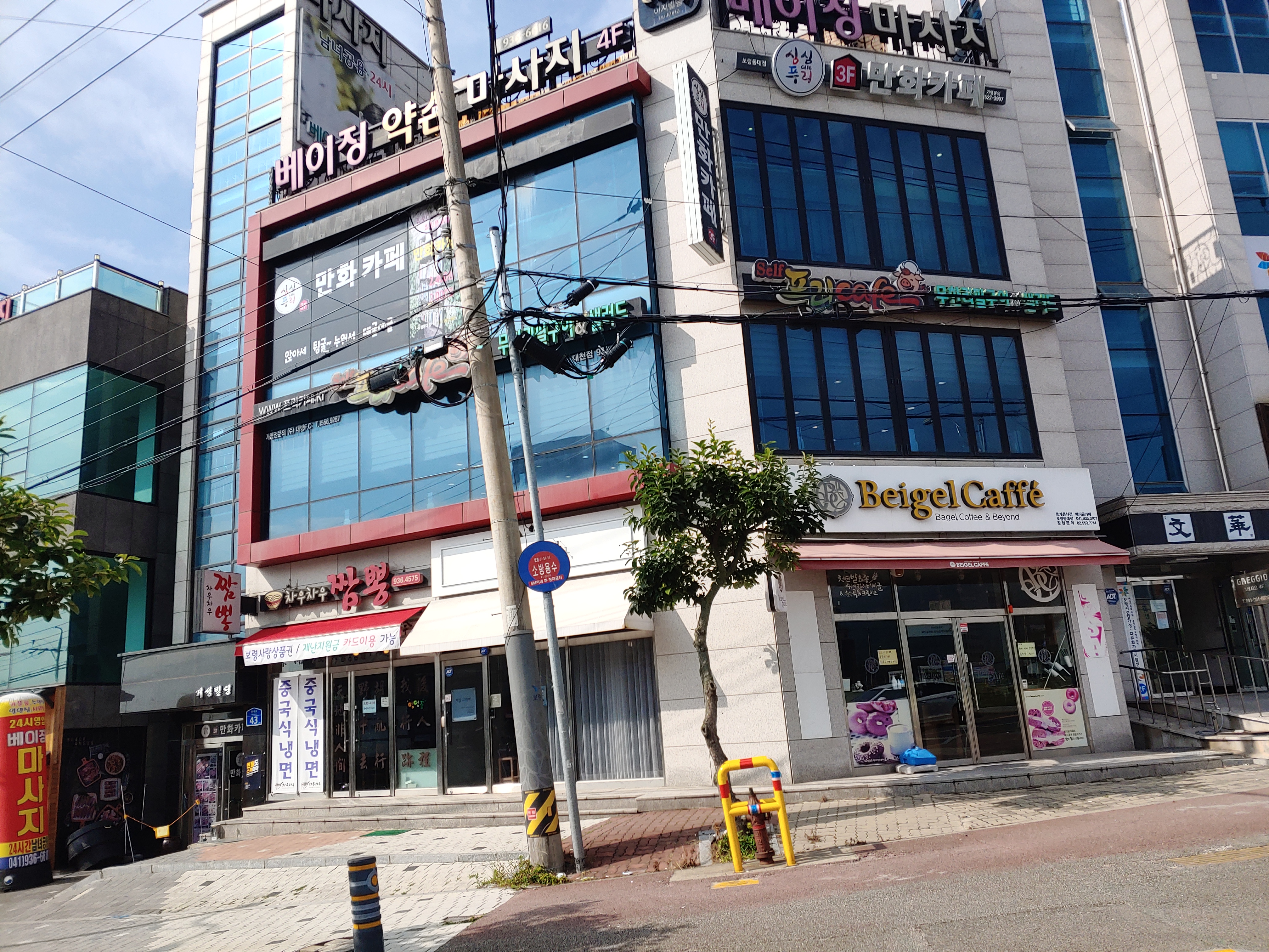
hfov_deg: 69.4
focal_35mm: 25
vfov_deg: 54.9
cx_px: 634
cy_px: 476
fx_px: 916
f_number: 1.5
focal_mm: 4.23
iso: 50
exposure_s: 1/3333
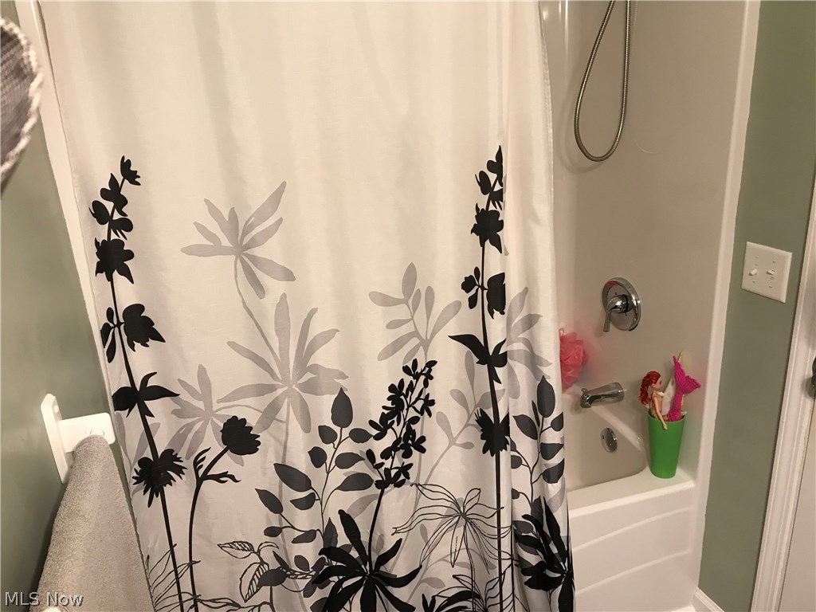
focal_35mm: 28
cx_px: 408
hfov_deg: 63.4
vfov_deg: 49.7
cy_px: 306
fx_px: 660
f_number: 1.8
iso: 40
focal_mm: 3.99
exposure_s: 1/15
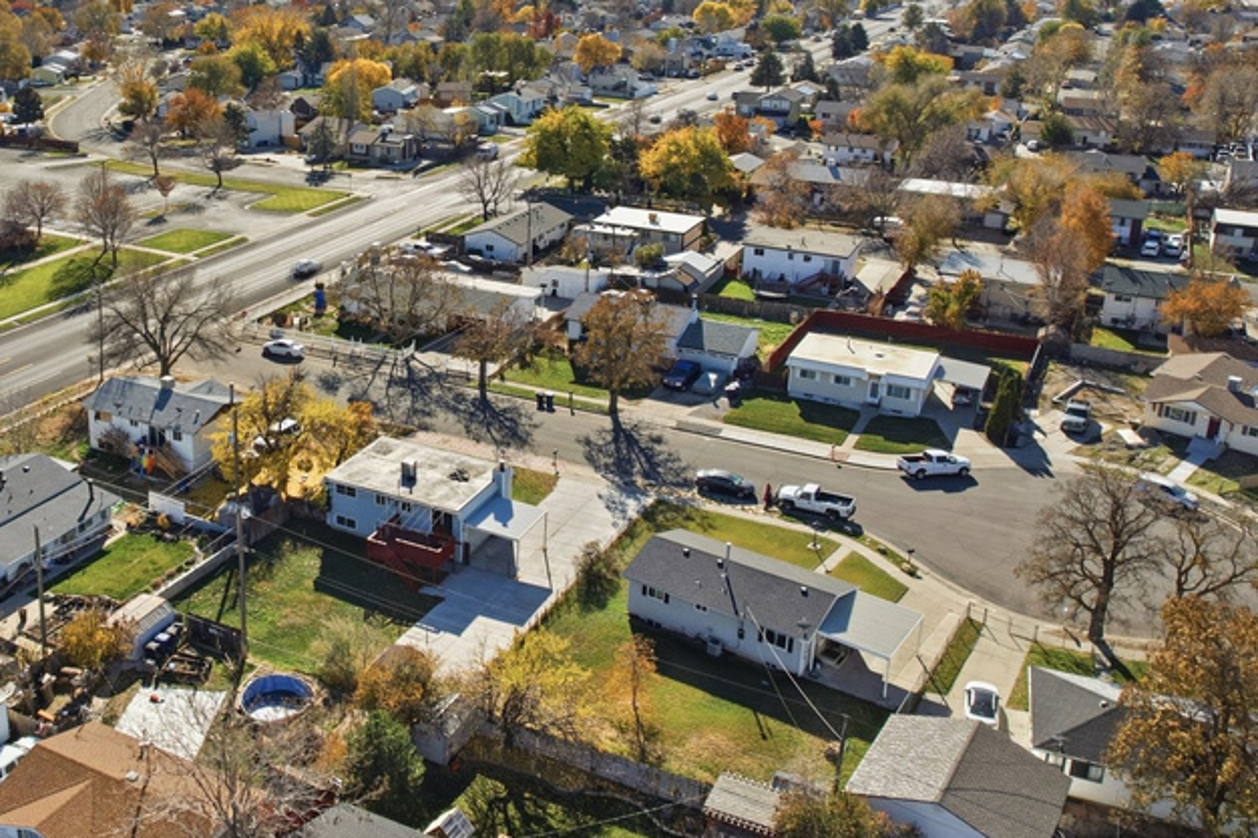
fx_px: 1258
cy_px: 287
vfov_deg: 36.5
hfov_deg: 51.5
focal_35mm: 36
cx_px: 360
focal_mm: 8.4
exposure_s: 1/3200
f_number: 2.8
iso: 100
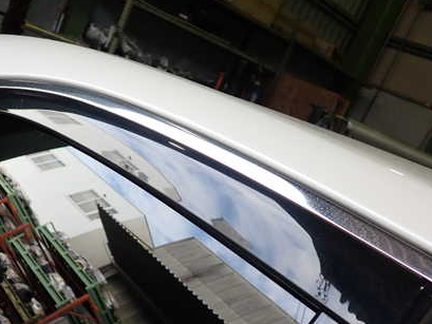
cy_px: 208
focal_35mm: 44
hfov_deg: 42.8
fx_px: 549
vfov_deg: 32.7
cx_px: 186
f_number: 2.3
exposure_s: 1/125
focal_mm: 5.4
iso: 100
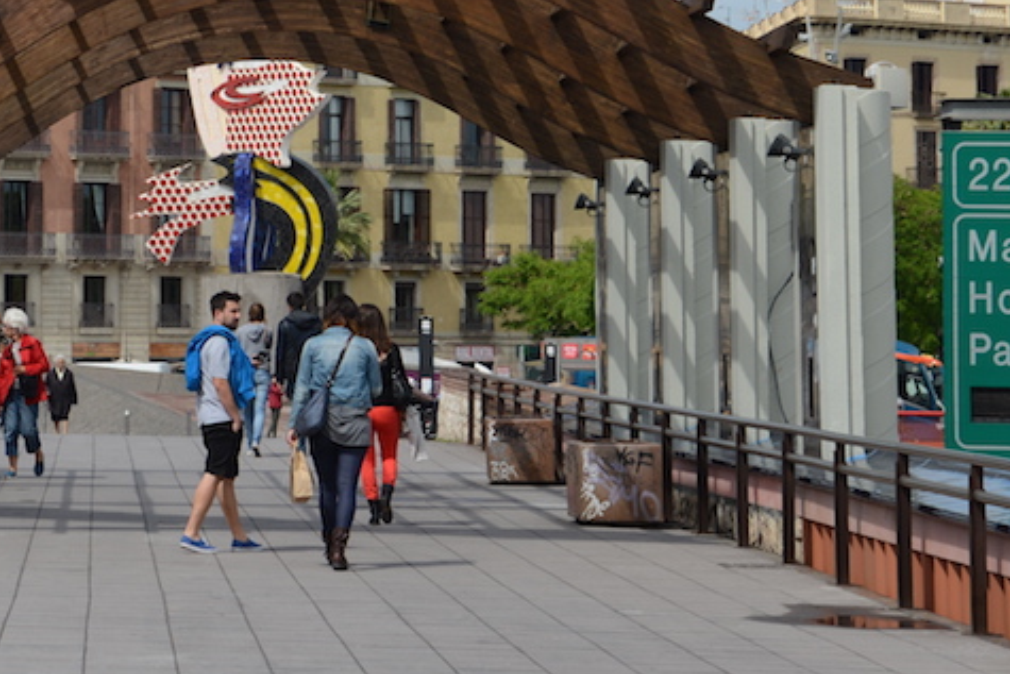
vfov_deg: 9.0
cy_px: 2
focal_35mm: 151
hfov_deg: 13.4
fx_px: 4237
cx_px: 0
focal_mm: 56
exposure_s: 1/640
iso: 200
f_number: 6.3
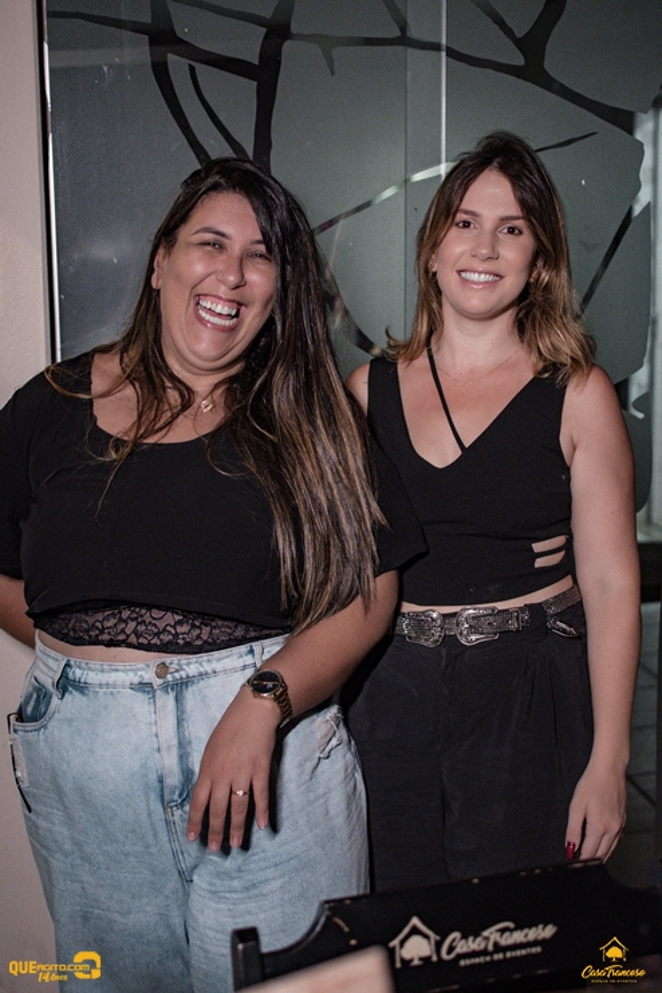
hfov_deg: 25.8
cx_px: 331
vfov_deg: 37.9
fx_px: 1448
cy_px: 496
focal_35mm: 52
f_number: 2.5
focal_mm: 35
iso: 2500
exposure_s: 1/250
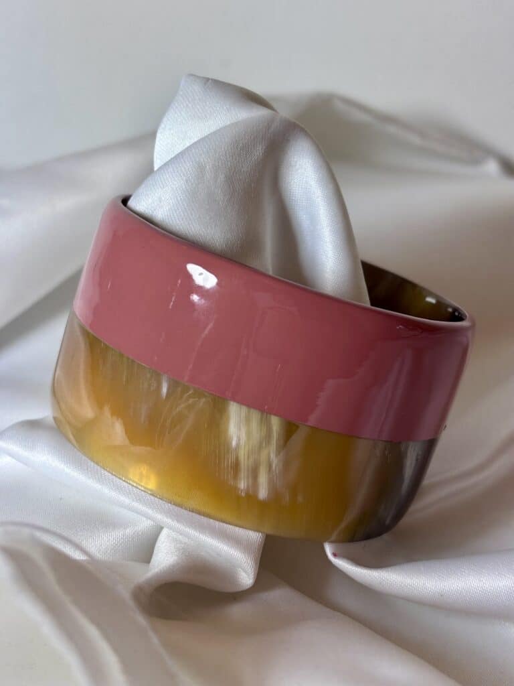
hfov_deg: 28.0
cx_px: 257
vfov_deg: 36.8
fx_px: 1030
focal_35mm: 52
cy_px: 343
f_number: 1.6
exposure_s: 1/100
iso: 25
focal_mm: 5.96
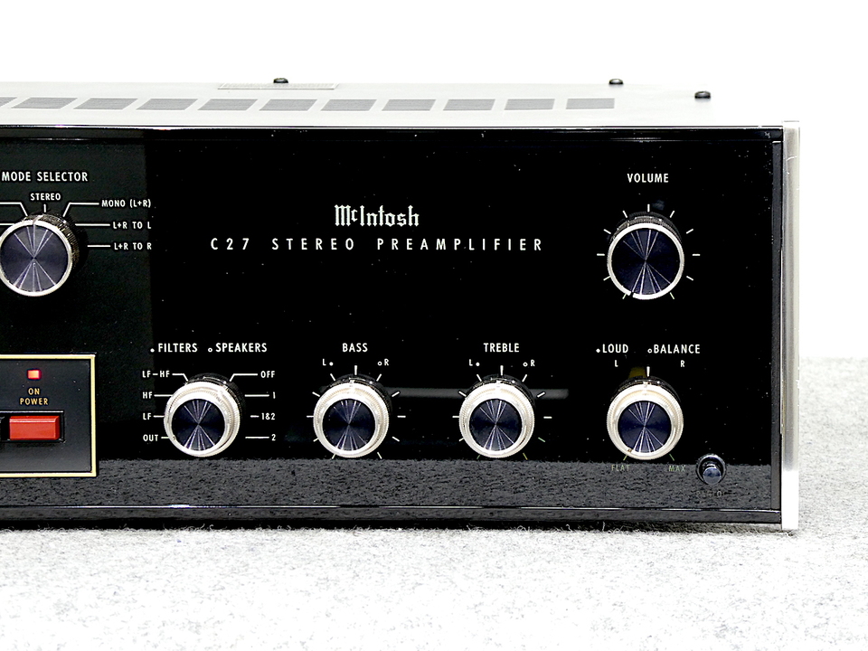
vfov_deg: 10.4
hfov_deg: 13.8
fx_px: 3586
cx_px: 434
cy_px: 326
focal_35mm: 143
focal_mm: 25.6
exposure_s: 1/2
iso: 200
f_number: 5.4
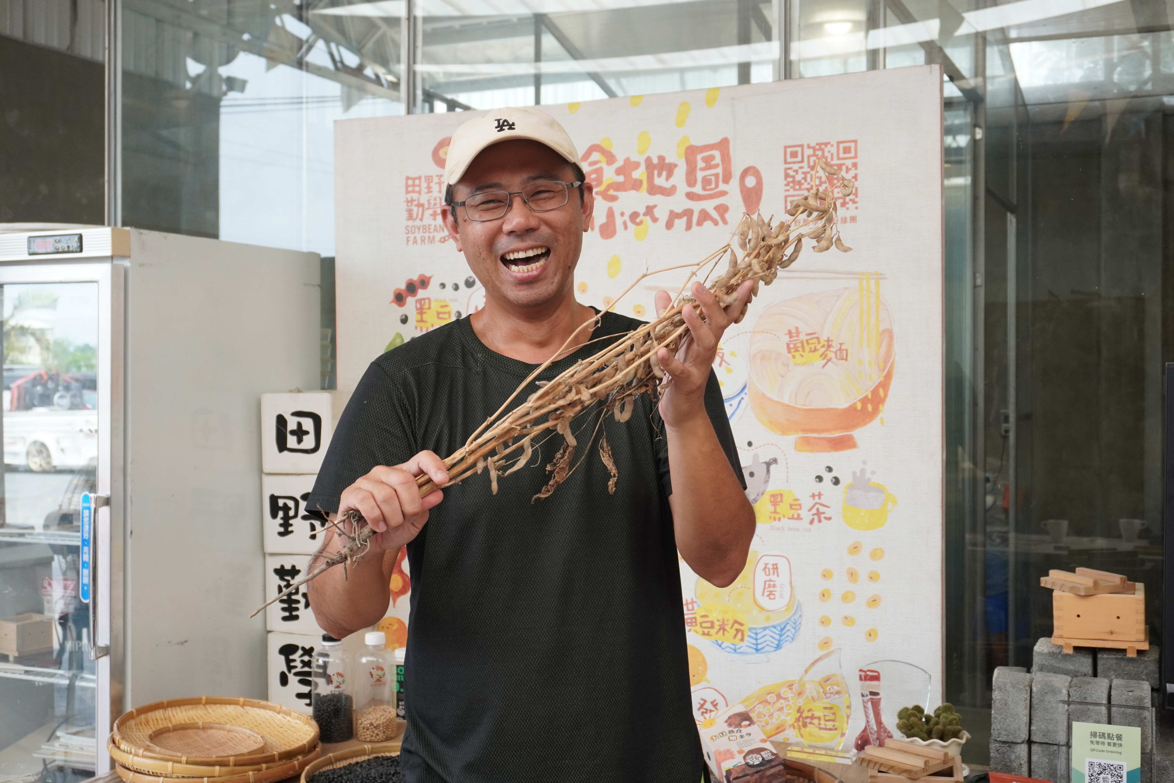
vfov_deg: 33.0
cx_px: 587
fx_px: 1321
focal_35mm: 40
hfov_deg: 47.9
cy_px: 392
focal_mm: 27
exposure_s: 1/320
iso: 800
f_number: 5.6
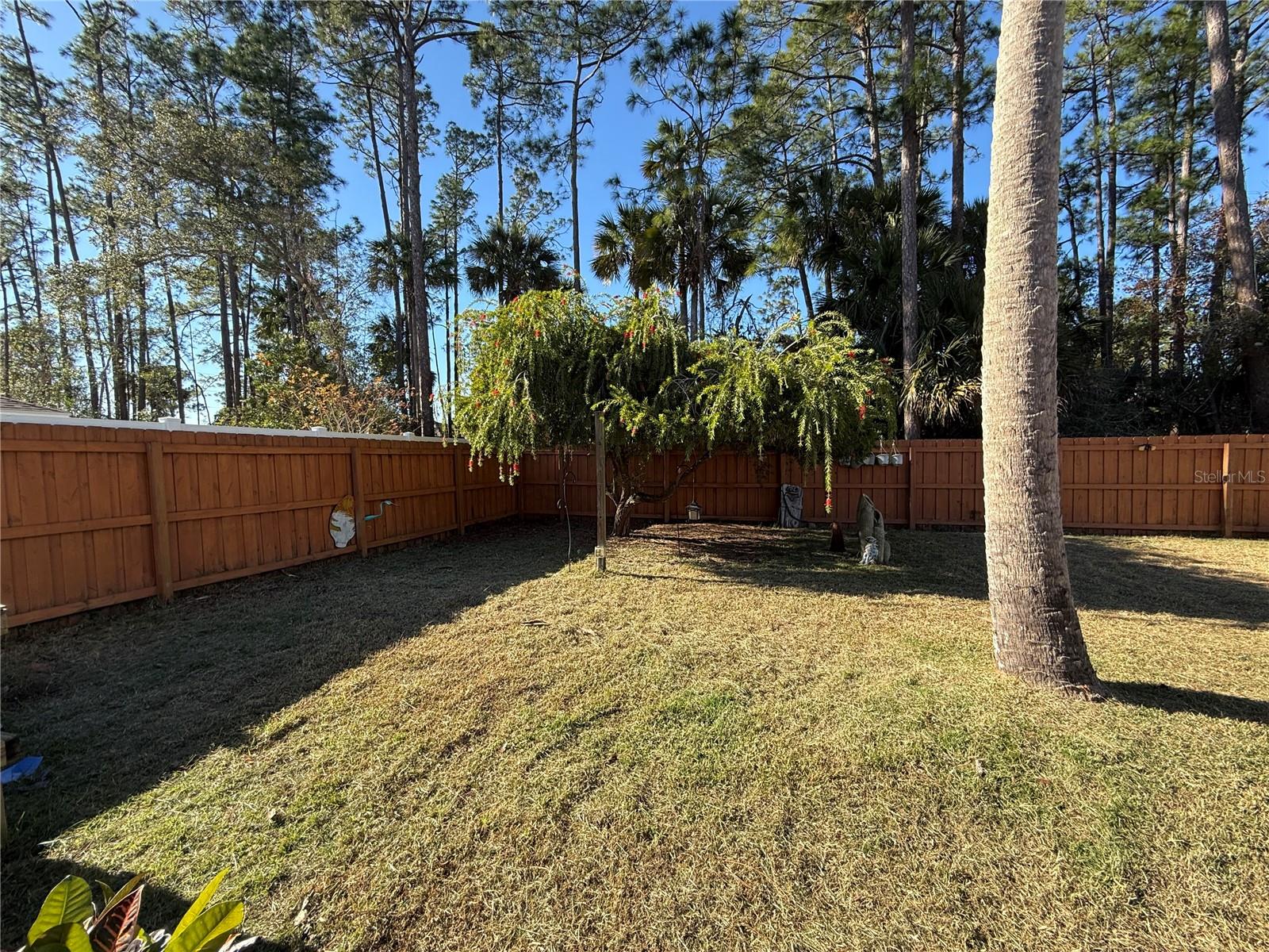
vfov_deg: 85.7
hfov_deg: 102.1
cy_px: 476
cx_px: 634
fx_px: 513
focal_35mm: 14
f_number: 2.2
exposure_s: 1/506
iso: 50
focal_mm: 2.22
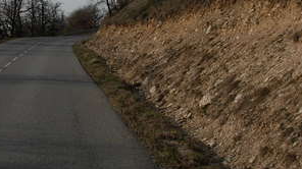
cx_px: 52
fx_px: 672
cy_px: 25
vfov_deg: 14.3
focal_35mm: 84
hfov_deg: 24.8
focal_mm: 6.3
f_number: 4.9
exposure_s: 1/767
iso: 79
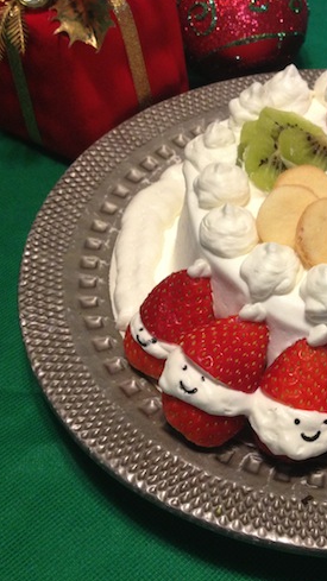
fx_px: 817
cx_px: 328
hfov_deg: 21.8
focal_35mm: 53
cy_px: 291
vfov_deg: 39.2
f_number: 2.4
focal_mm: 4.28
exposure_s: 1/20
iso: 200
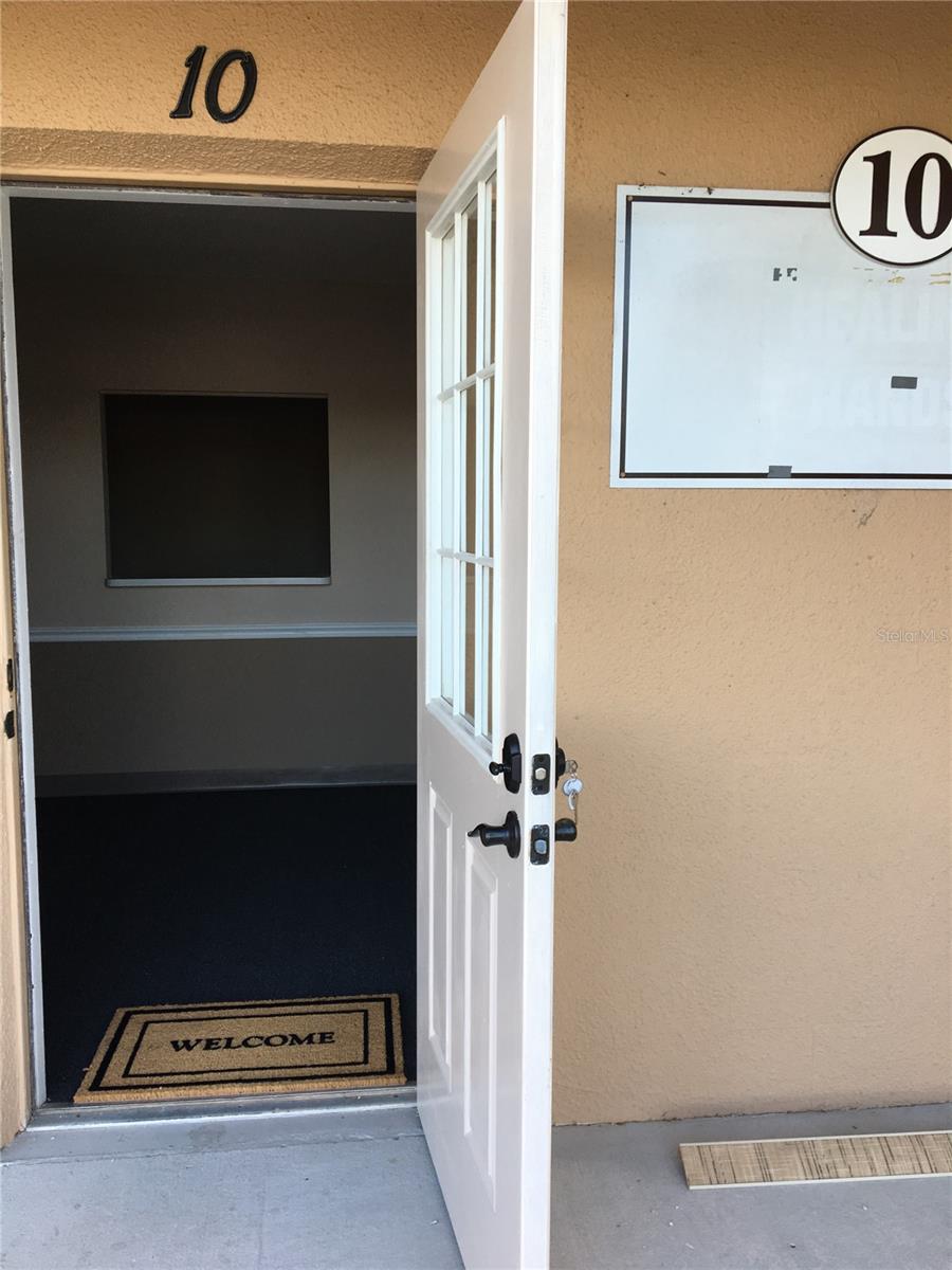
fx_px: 1063
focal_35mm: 29
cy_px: 635
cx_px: 476
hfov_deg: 48.2
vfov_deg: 61.7
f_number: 2.2
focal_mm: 4.15
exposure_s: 1/120
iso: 25
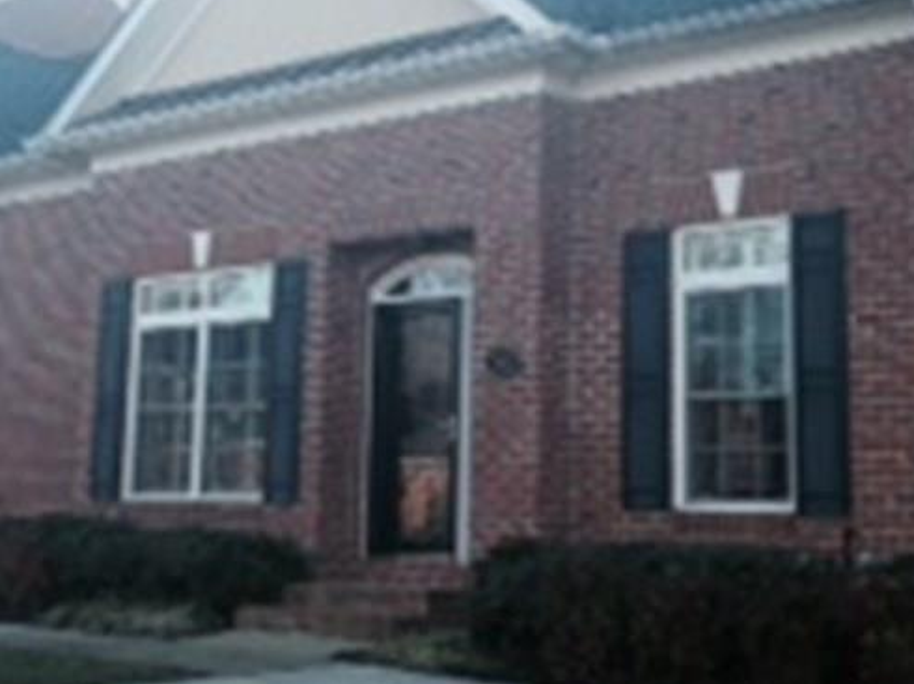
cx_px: 326
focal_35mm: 69
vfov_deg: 21.3
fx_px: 1821
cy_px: 263
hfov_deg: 28.0
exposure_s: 1/253
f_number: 2.4
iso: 50
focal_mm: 4.12
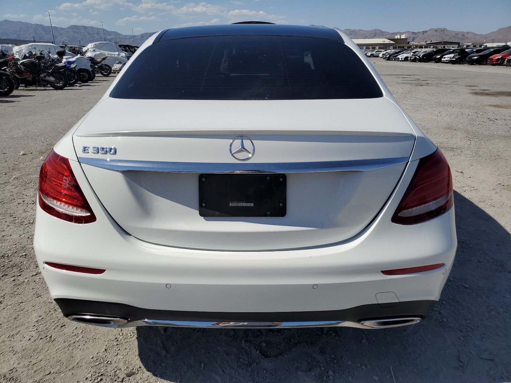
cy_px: 192
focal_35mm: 26
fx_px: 384
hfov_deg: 67.3
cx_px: 256
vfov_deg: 53.1
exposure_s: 1/10000
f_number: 1.5
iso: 50
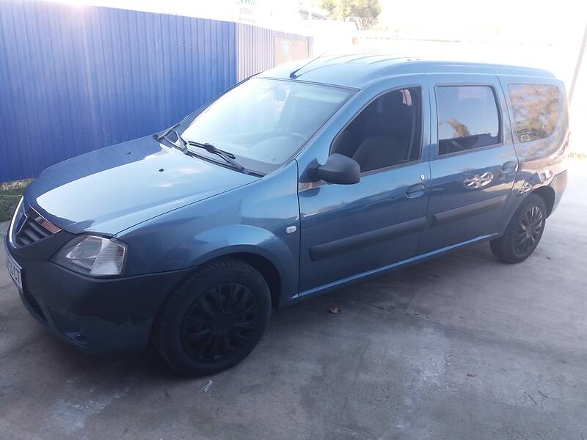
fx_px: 475
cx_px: 294
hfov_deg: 63.4
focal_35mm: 28
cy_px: 220
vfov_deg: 49.7
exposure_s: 1/158
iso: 64
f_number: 1.9
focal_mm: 3.7
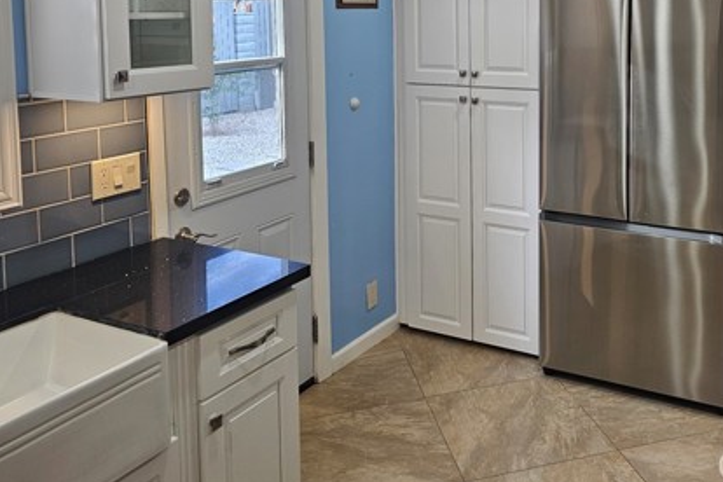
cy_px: 72
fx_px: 743
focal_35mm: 37
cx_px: 485
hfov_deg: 50.9
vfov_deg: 34.4
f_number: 1.7
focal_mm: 6.3
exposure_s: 1/120
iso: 100
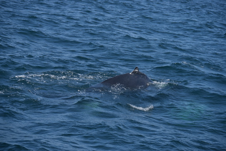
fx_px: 1055
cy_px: 76
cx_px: 113
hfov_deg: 12.2
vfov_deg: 8.2
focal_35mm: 168
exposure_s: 1/1600
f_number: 5.6
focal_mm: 112
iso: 200
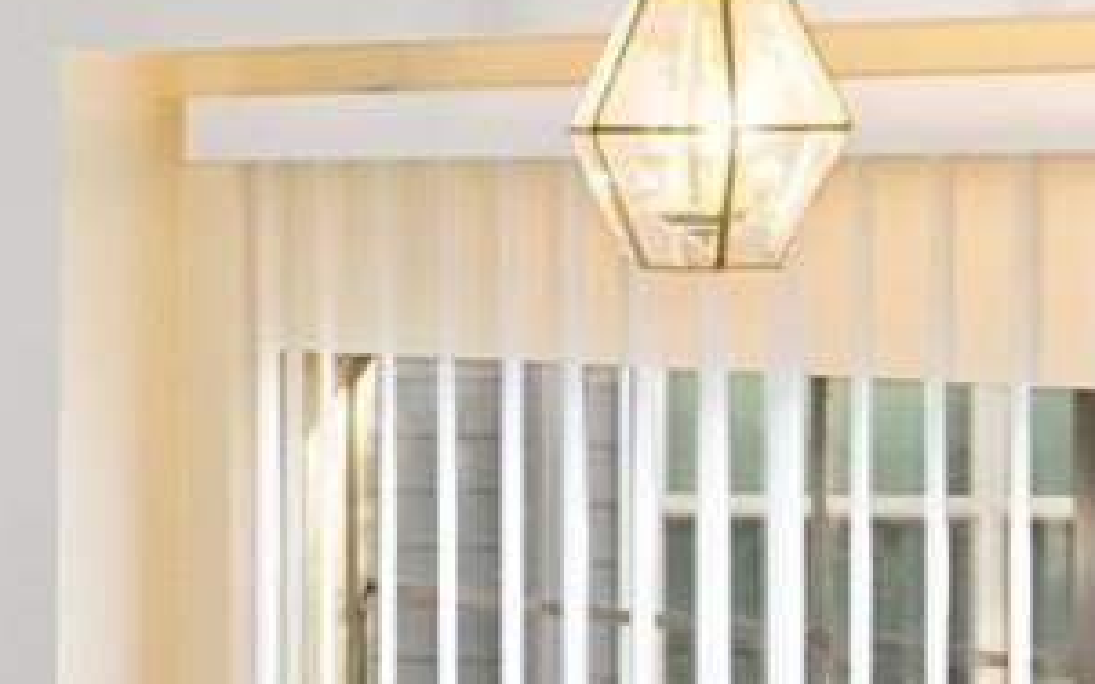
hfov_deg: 16.3
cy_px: 160
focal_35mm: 97
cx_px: -1117
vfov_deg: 13.4
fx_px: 2894
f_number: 5.6
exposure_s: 1/60
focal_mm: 14
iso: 400
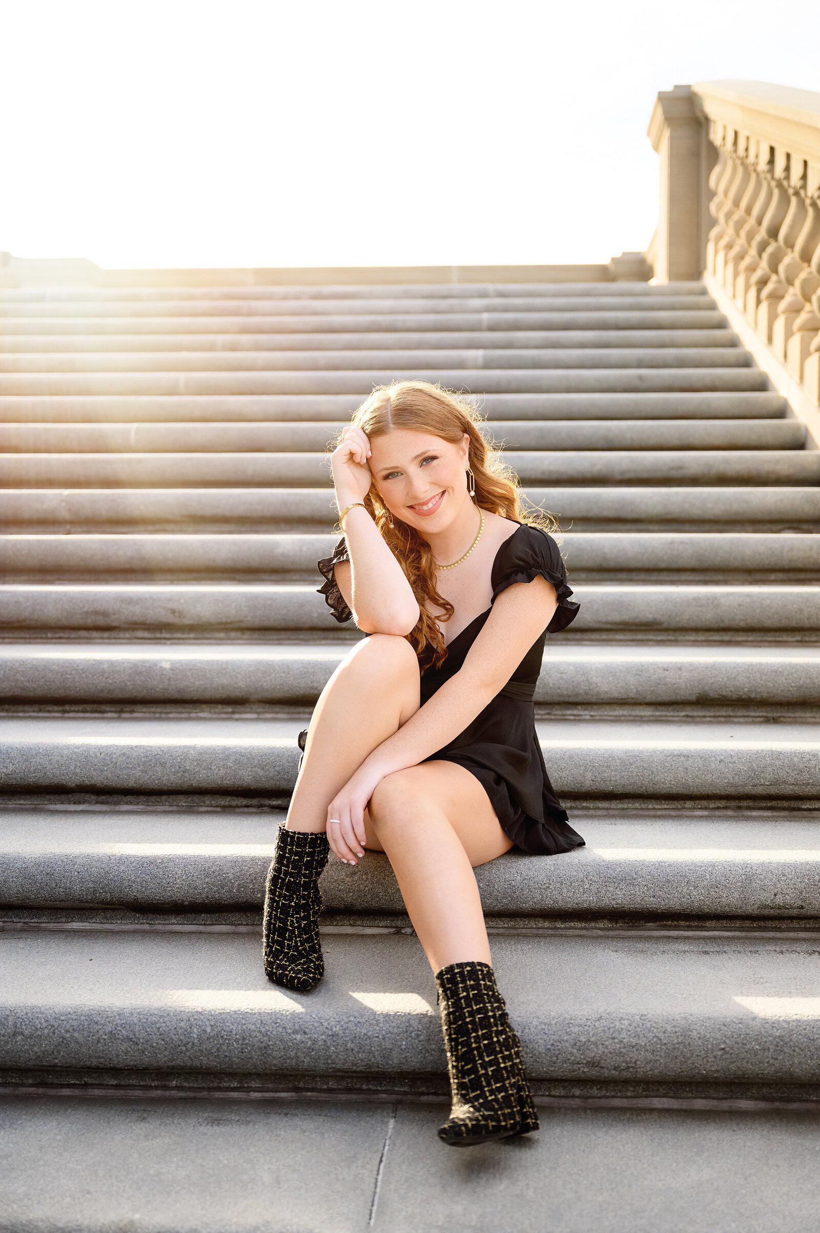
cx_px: 410
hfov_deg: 31.8
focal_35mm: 42
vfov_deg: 46.4
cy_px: 616
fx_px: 1437
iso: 250
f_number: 2.8
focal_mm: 42
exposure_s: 1/1600
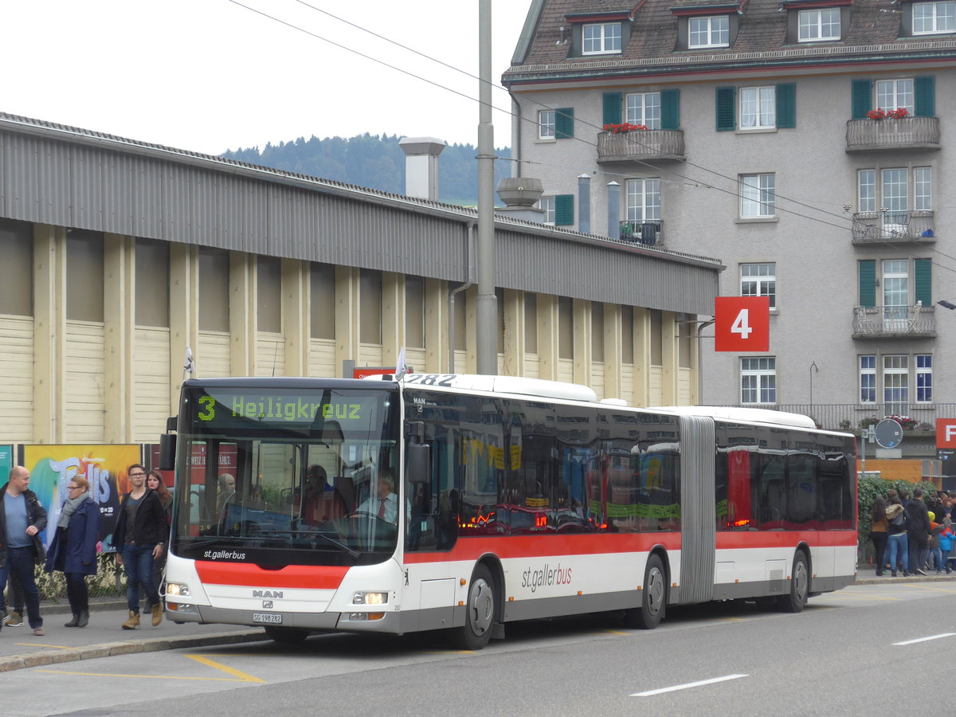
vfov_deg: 14.4
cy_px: 358
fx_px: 2845
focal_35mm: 103
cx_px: 478
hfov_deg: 19.1
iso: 160
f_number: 4.8
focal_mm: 20.4
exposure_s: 1/200
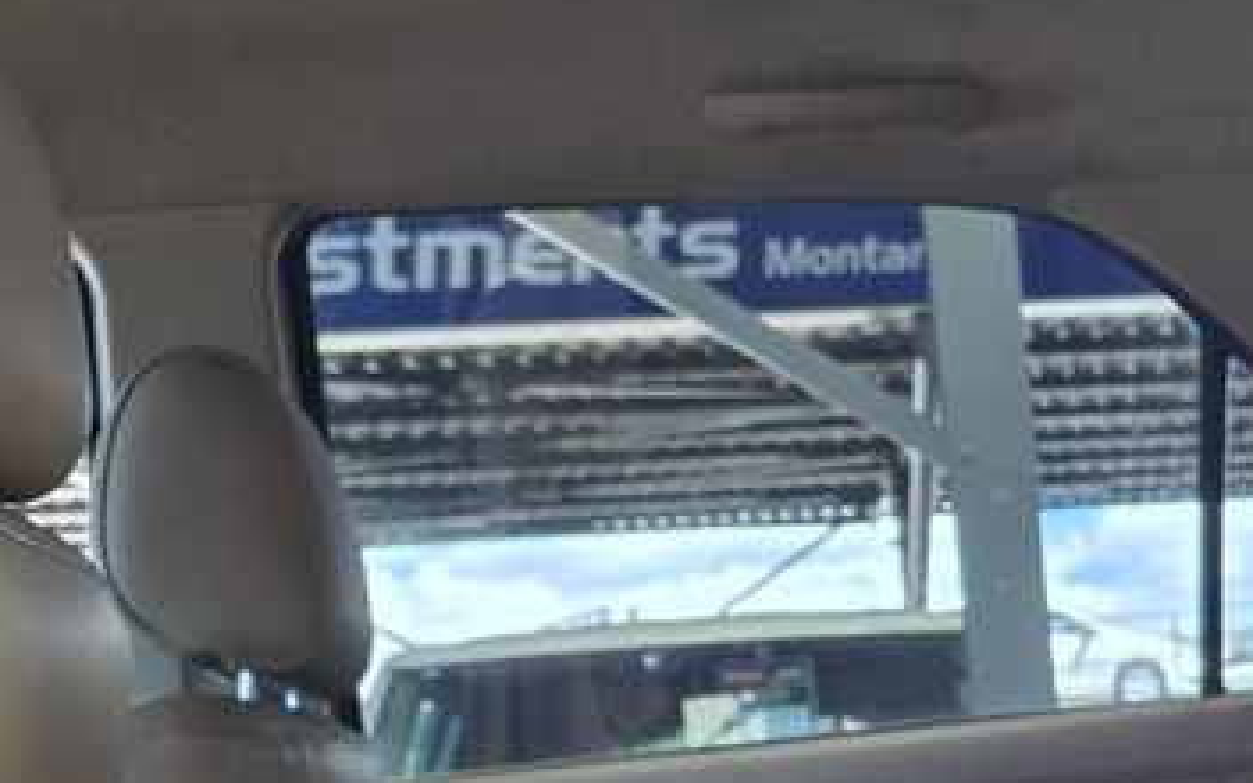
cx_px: 1246
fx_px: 2425
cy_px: 1057
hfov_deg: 27.4
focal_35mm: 71
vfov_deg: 17.1
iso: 125
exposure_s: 1/180
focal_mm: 6.25
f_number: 1.7
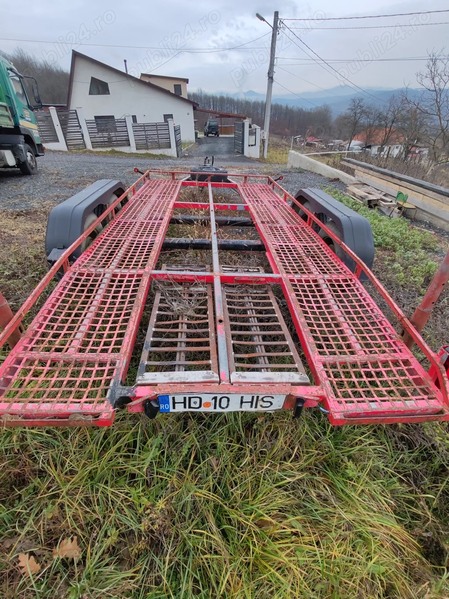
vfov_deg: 94.5
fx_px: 277
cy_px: 300
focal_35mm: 16
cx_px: 224
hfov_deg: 78.1
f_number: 2.2
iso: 50
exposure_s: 1/190
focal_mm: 1.96
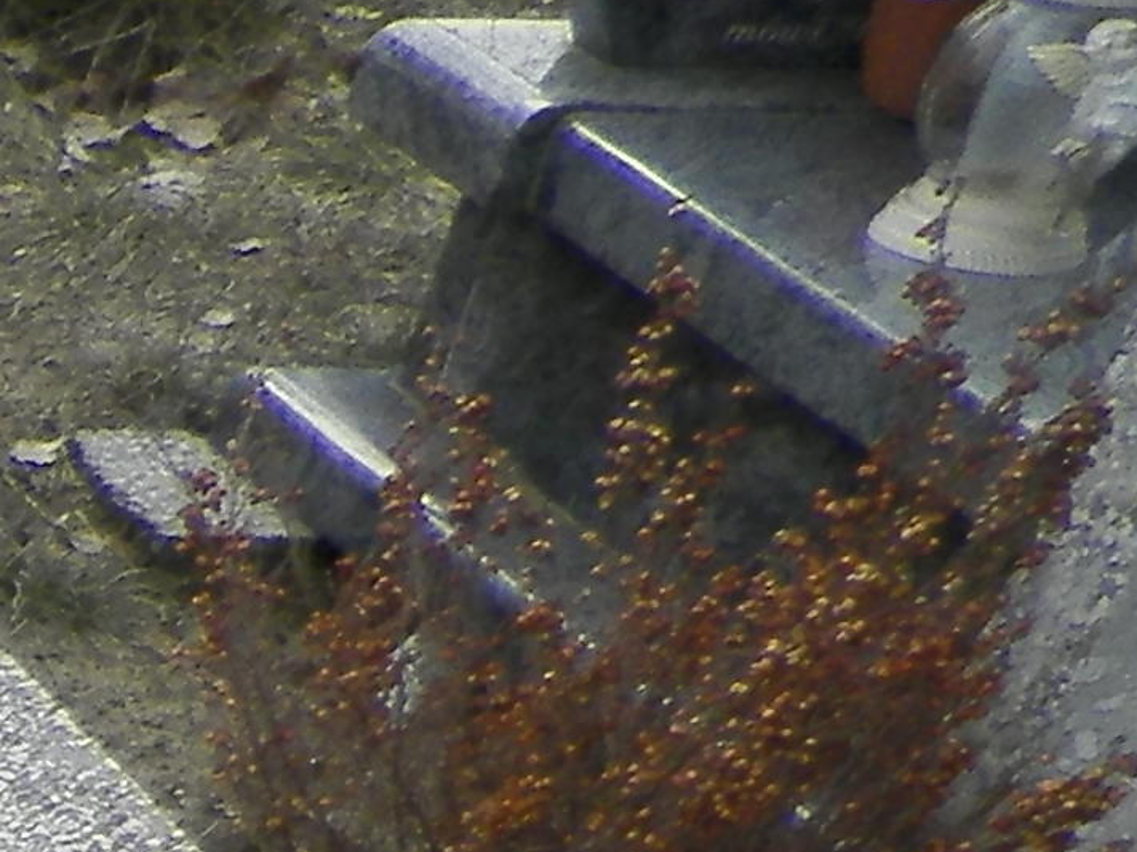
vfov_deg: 7.8
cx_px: -2533
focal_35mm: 162
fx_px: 5320
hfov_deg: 9.1
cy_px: 2628
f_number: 3.1
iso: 80
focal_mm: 4.5
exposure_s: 1/640
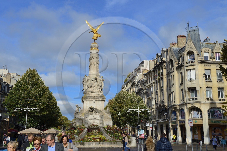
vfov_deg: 29.8
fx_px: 284
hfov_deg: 43.6
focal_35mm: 45
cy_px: 76
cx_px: 114
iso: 200
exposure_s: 1/250
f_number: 14
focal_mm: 45
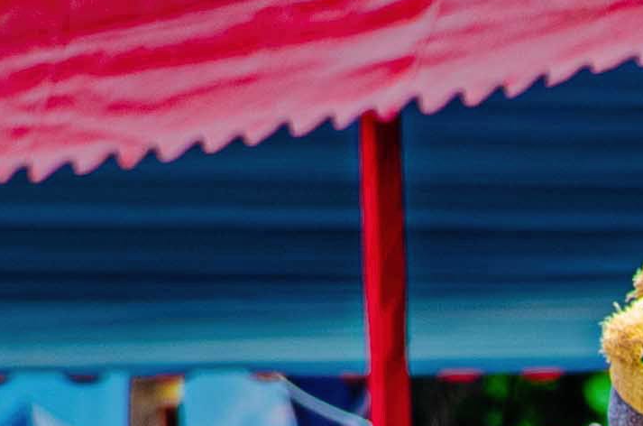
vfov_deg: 0.9
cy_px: 968
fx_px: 25876
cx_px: 1036
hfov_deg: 1.4
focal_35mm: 1452
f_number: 5.6
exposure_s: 1/125
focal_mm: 140
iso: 100
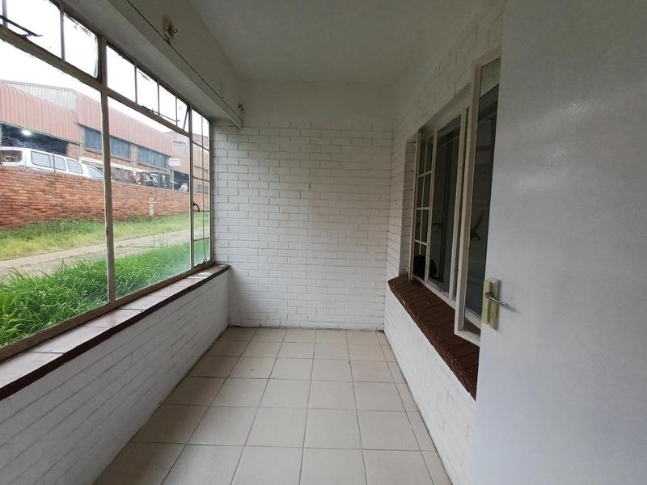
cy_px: 242
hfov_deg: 94.5
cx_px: 324
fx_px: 299
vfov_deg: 78.1
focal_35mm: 16
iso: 40
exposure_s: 1/317
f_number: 2.2
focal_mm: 1.64
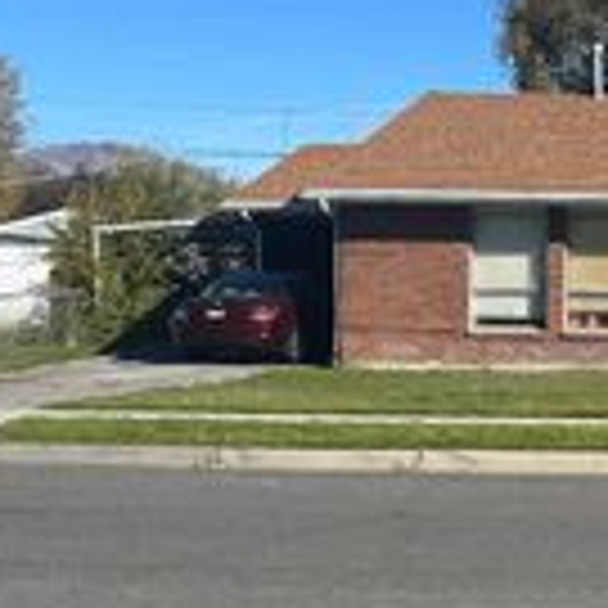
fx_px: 1689
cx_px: 739
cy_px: 322
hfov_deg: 19.2
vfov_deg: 20.4
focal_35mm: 85
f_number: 1.5
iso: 50
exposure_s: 1/4115
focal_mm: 5.7
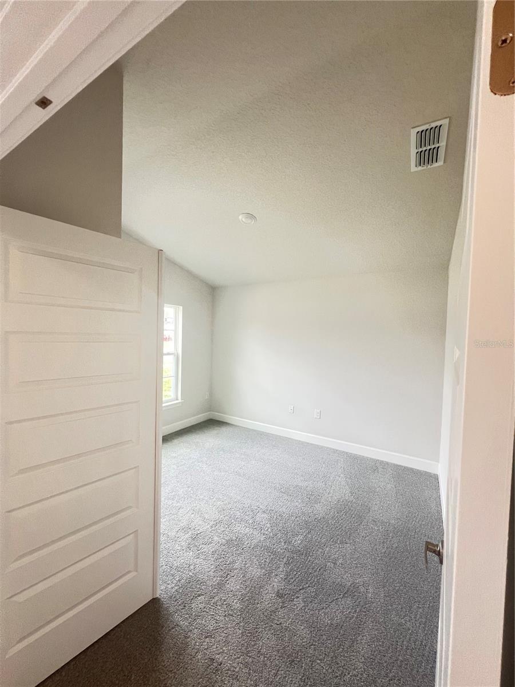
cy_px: 344
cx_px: 258
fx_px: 258
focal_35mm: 13
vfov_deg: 106.2
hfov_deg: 89.9
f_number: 1.8
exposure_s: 1/120
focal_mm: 1.57
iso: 250
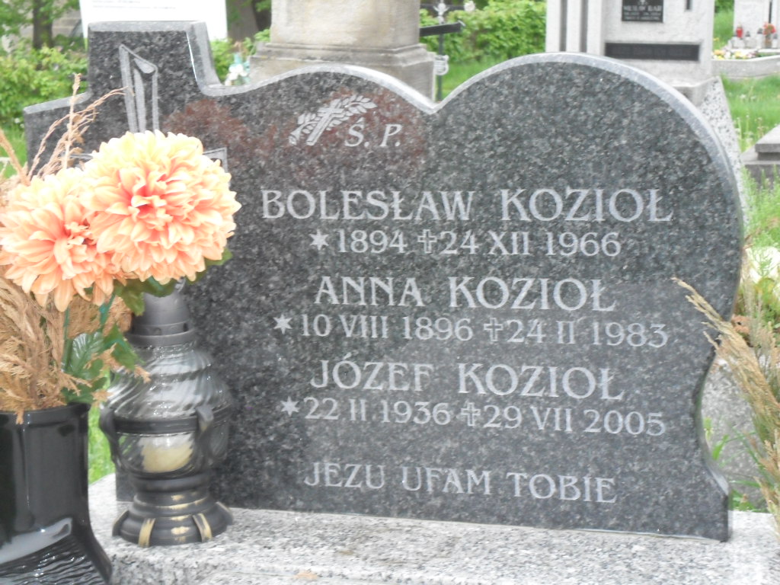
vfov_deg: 17.2
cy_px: 292
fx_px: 1938
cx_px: 390
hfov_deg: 22.8
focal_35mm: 86
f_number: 4.3
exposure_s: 1/60
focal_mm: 15.4
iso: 320
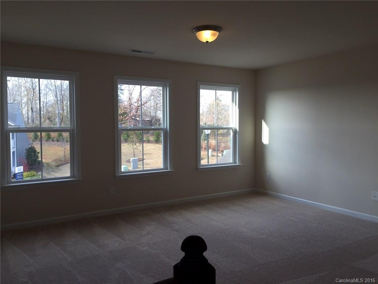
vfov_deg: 48.2
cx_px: 189
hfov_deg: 61.7
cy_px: 142
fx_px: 317
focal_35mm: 29
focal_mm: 4.15
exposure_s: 1/121
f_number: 2.2
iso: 32
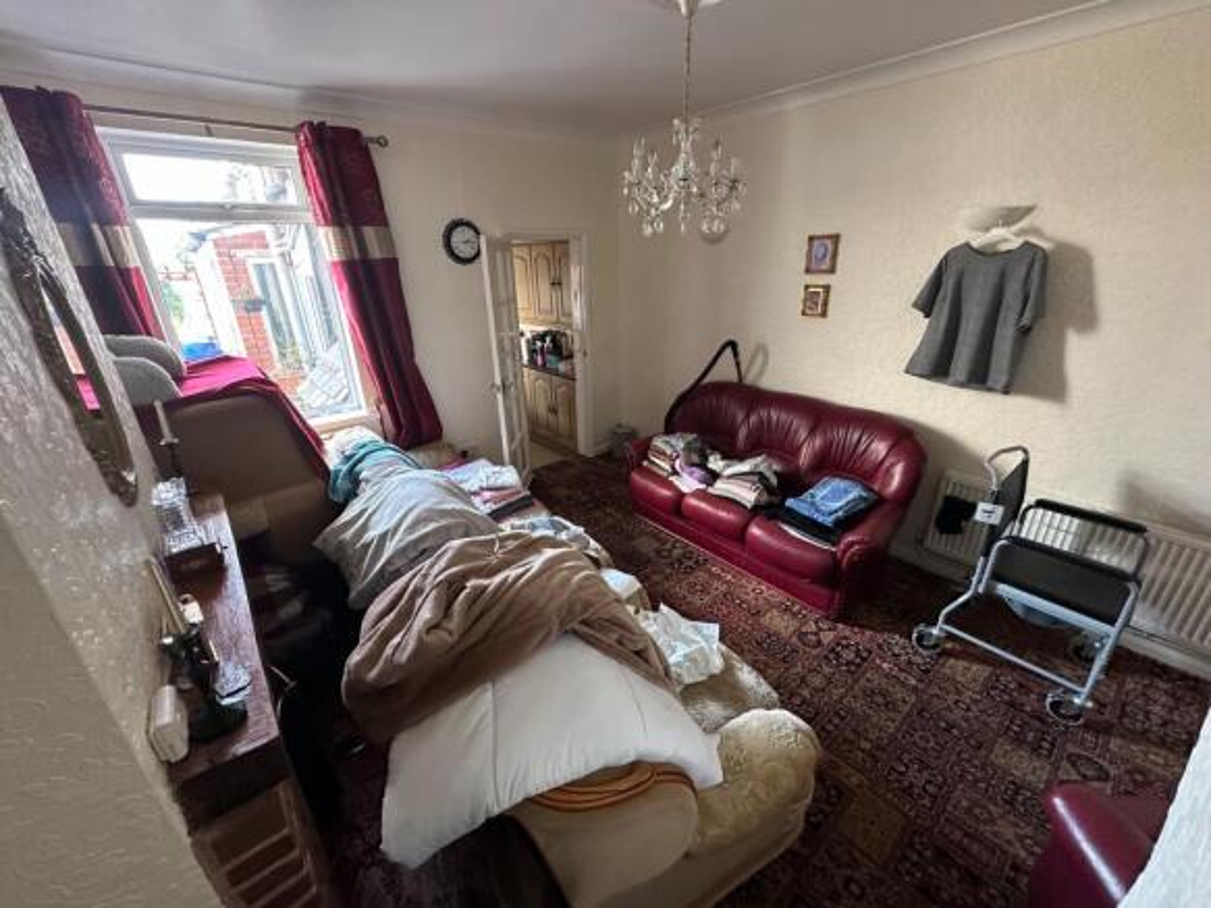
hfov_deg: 102.1
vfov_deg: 85.7
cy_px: 454
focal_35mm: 14
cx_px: 606
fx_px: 490
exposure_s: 1/60
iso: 500
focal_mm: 2.22
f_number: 2.2
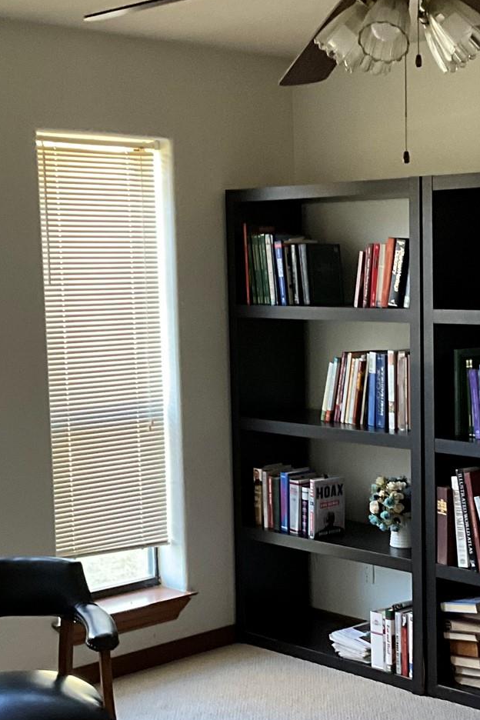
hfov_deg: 20.4
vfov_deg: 30.4
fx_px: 1320
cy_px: 435
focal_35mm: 66
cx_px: 364
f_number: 1.8
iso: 320
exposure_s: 1/58
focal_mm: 3
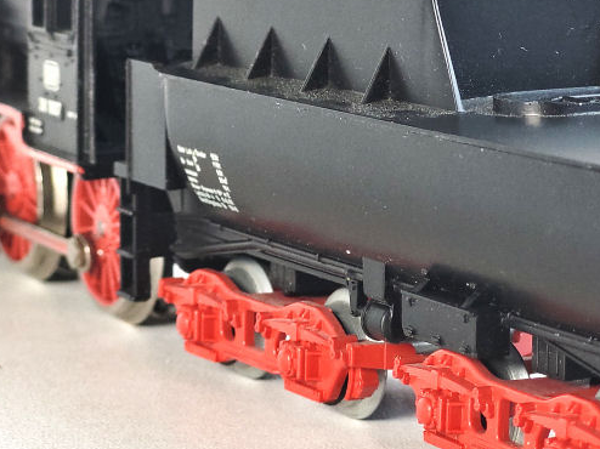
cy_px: 204
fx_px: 2668
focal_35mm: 154
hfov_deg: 12.8
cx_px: 377
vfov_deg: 9.6
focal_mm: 7.12
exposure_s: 1/50
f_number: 2.4
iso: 40
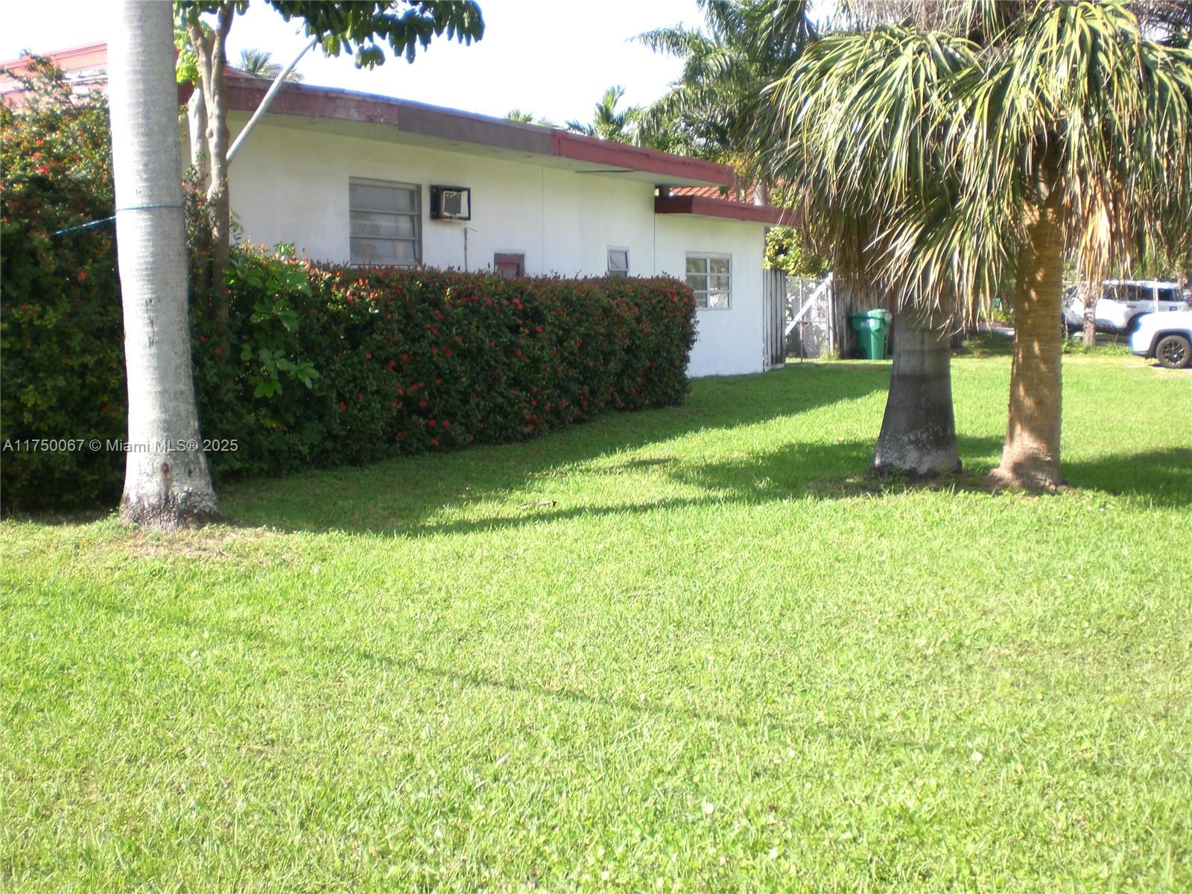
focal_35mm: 38
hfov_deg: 49.0
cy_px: 447
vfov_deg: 37.7
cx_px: 596
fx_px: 1309
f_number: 3.1
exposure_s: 1/250
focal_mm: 6.3
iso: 50
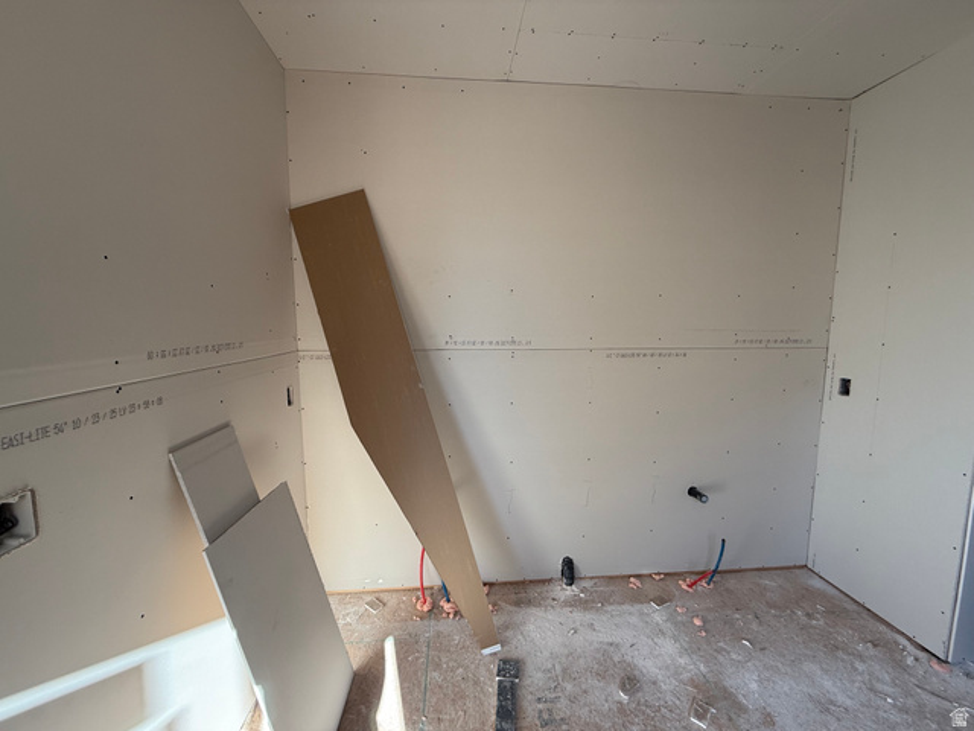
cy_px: 366
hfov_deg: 102.1
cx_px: 487
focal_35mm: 14
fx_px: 394
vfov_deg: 85.7
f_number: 2.2
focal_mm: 2.22
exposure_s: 1/99
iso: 80
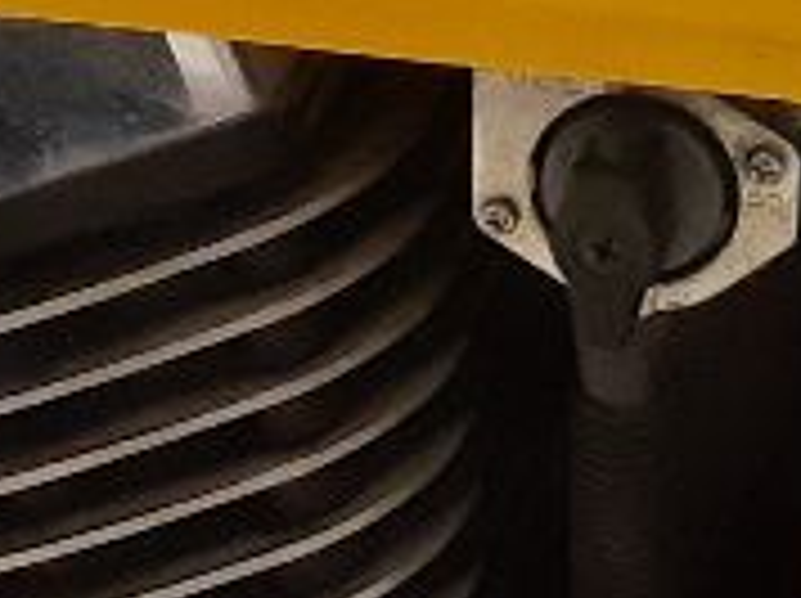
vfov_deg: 7.9
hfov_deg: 10.6
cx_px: 360
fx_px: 4321
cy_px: -49
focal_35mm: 187
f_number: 1.7
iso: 400
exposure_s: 1/25
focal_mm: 3.93
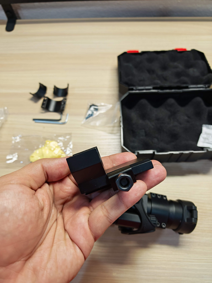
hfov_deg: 56.8
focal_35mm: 24
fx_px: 196
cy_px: 142
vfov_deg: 71.6
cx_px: 106
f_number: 2
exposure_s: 1/100
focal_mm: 6.83
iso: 200
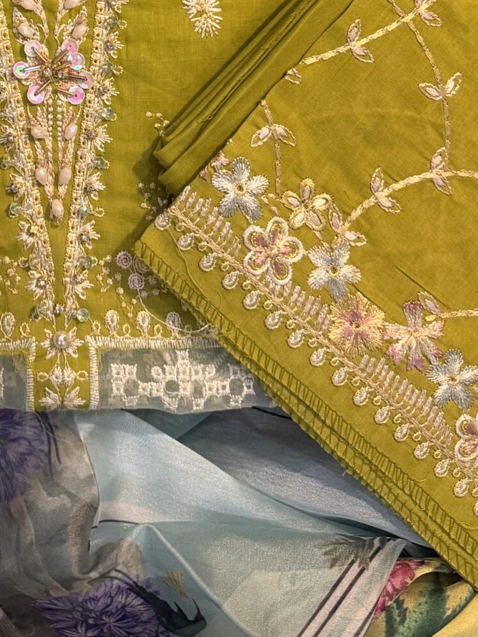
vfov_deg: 27.5
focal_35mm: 62
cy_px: -125
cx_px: 50
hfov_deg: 23.1
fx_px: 1142
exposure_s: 1/50
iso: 400
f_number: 1.78
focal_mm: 6.76
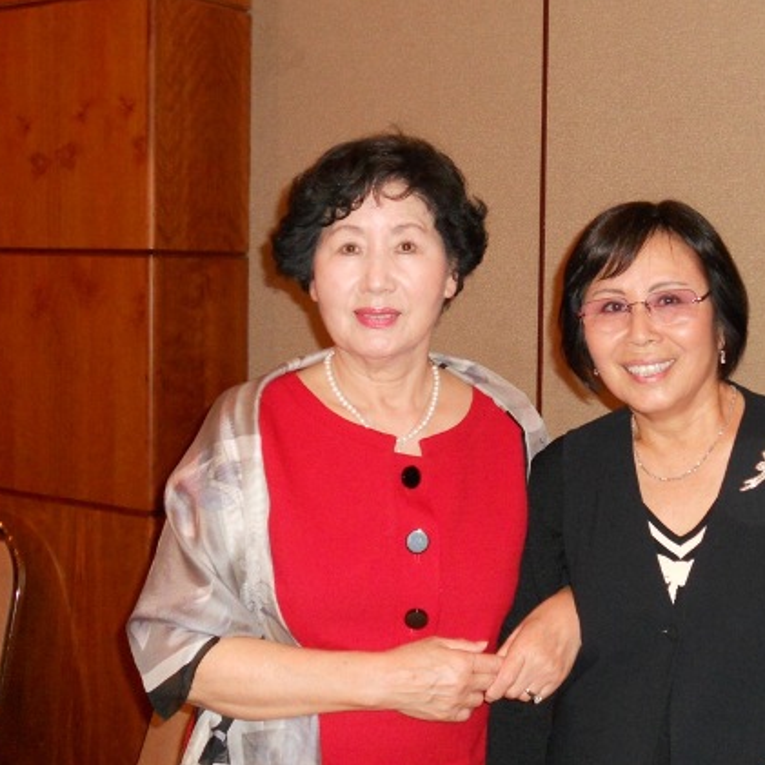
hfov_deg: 33.0
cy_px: 347
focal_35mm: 51
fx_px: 1275
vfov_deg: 33.4
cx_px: 525
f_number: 3.9
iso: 400
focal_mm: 6.9
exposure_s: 1/30
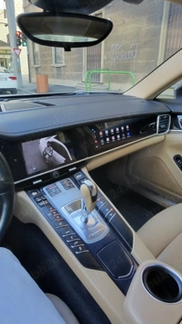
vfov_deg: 98.9
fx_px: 137
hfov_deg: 66.7
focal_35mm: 16
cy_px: 143
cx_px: 78
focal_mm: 2.24
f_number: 2.2
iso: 138
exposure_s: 1/59.9
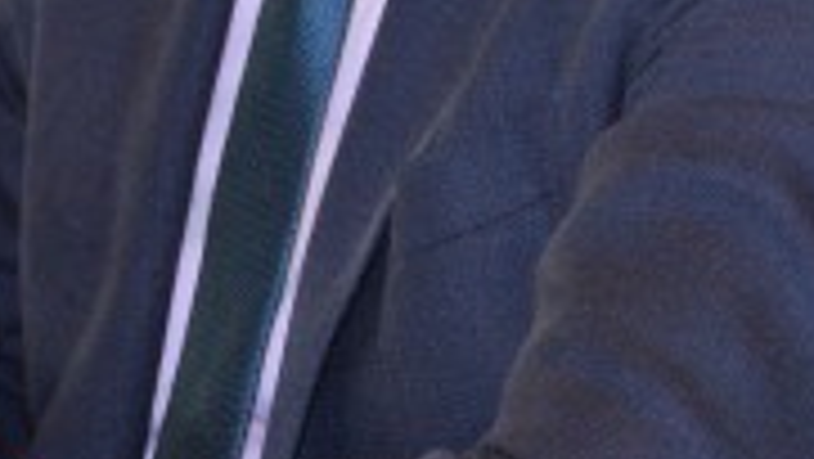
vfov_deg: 2.8
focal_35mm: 438
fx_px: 9458
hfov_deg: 4.9
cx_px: -346
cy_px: -230
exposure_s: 1/60
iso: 400
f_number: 5
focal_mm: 70
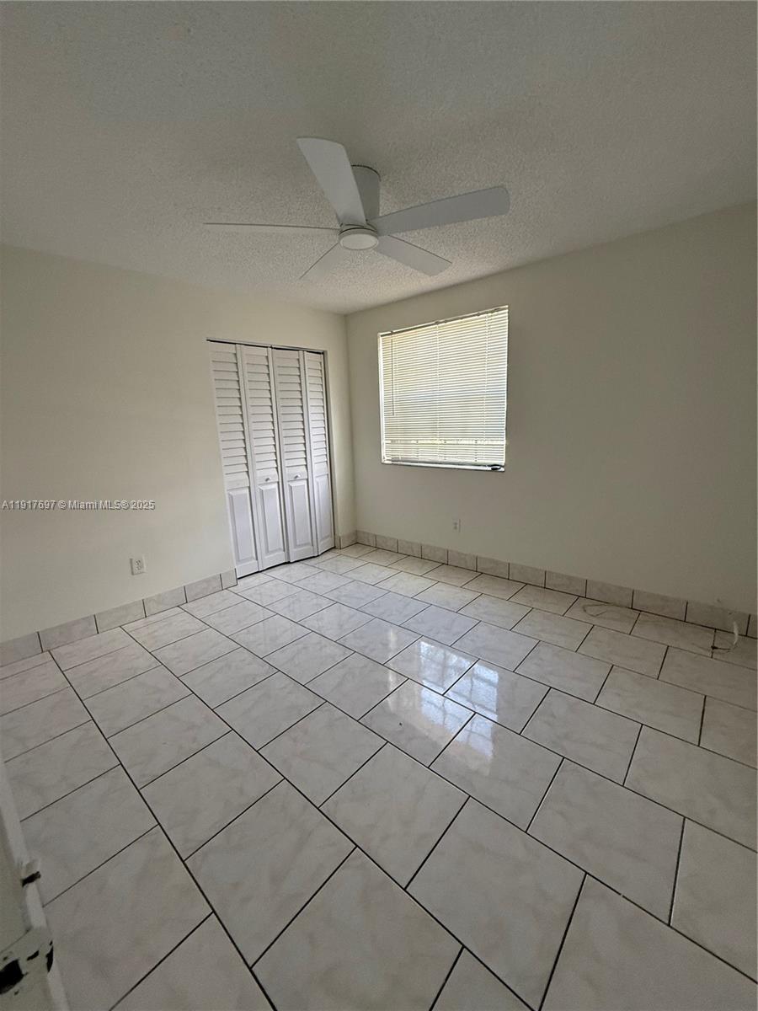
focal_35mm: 14
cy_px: 506
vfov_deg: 102.1
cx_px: 379
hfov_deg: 85.7
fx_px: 409
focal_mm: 2.22
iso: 250
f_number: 2.2
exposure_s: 1/99
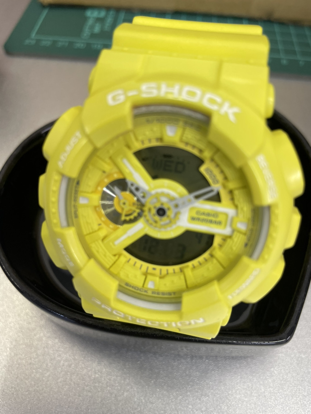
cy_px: 207
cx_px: 156
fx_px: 311
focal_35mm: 26
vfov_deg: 67.3
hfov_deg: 53.1
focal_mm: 4.2
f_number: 1.6
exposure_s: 1/100
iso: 100
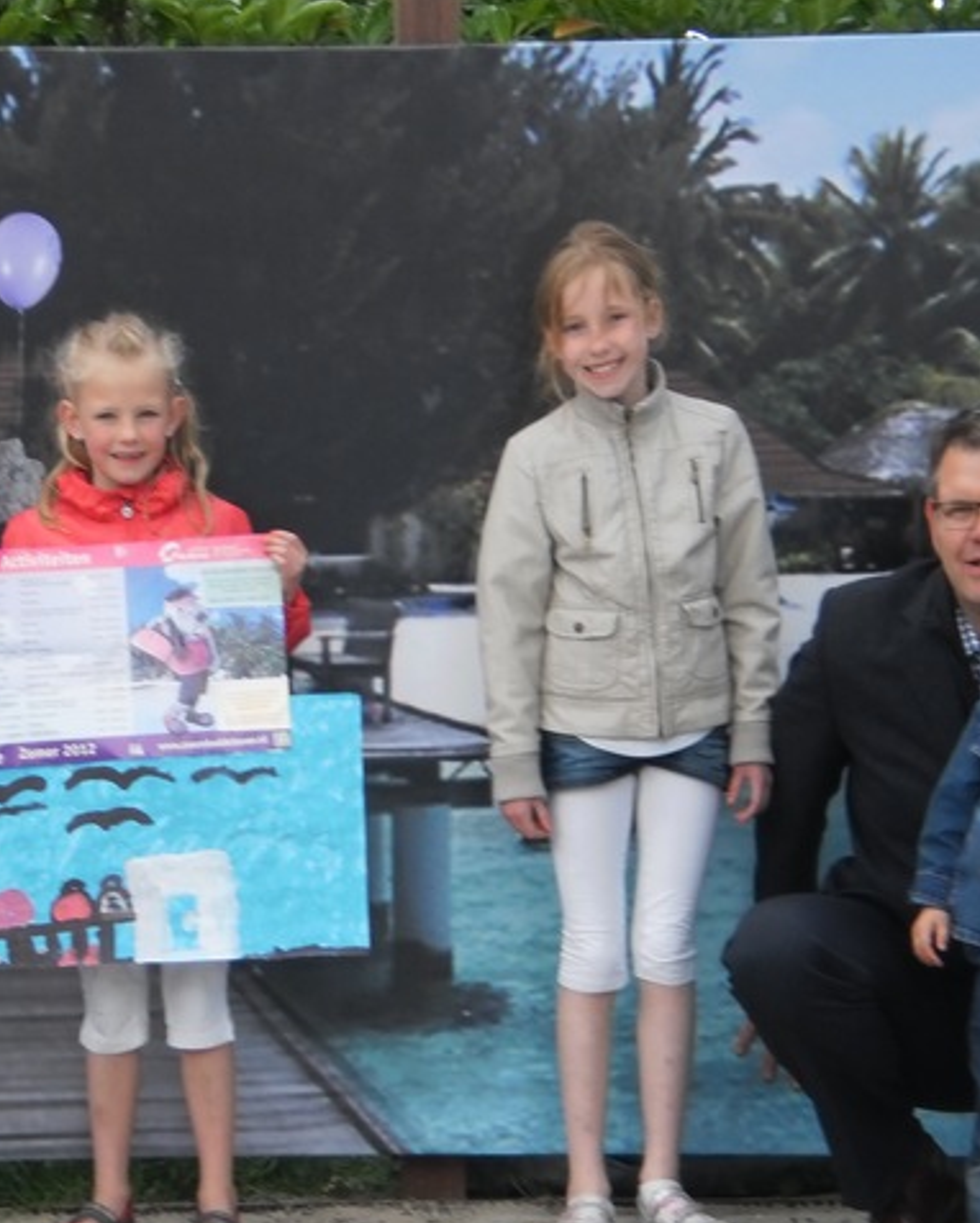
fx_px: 5870
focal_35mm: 162
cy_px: 756
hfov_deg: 9.5
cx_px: 287
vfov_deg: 11.9
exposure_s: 1/80
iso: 100
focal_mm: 17.3
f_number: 5.7
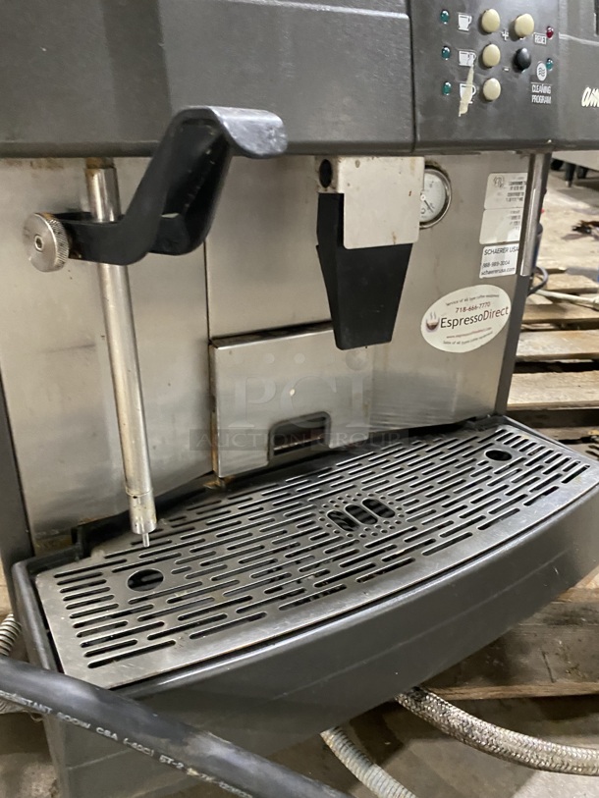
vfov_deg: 67.3
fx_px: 600
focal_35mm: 26
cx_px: 300
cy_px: 399
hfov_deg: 53.1
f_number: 1.8
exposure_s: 1/39
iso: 640
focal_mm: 4.25
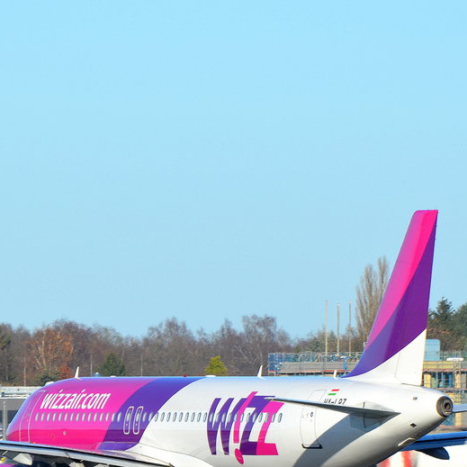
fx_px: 13462
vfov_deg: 2.0
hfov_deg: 2.0
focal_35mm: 882
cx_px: 236
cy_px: 336
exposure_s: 1/1000
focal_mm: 300
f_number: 8
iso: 200
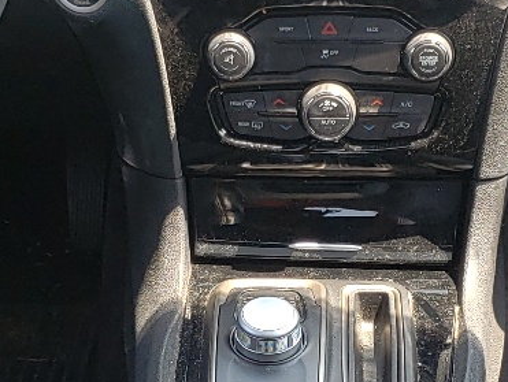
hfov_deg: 17.6
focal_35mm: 112
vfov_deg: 13.2
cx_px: 252
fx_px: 1645
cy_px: 289
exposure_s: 1/213
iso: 50
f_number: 1.5
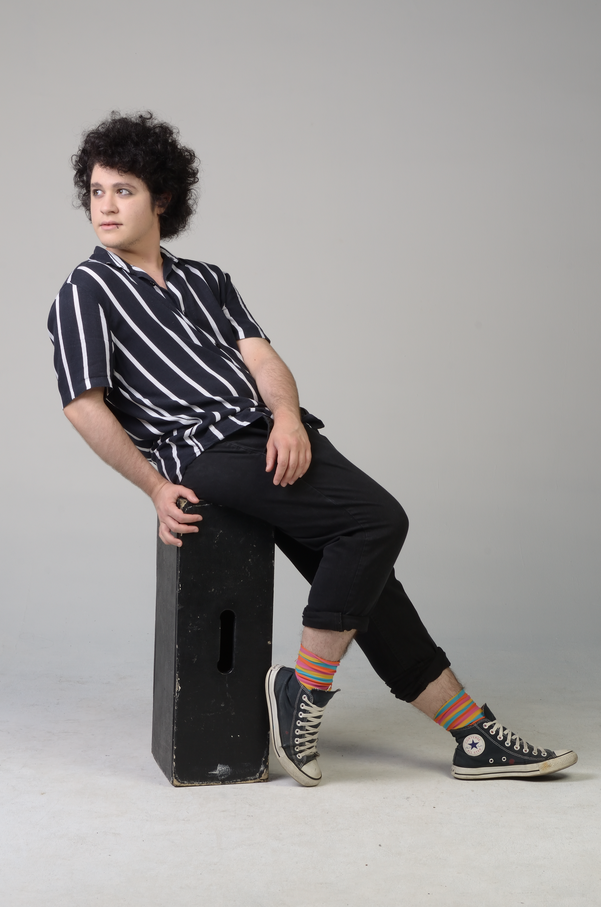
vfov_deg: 28.1
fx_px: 1811
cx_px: 300
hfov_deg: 18.8
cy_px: 454
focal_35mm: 72
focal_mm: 48
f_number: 13
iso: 100
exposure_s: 1/125
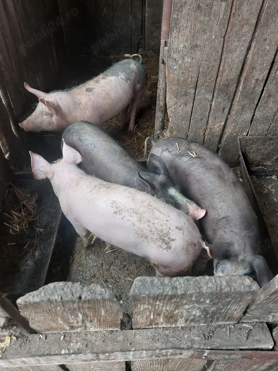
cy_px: 186
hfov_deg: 54.9
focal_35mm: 25
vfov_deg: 69.4
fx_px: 268
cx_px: 139
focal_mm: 5.23
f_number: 1.8
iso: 64
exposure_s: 1/50
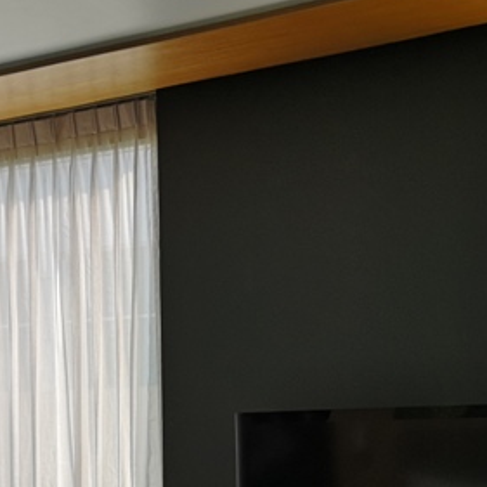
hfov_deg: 25.3
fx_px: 1082
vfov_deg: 25.1
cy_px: 355
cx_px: 284
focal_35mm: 68
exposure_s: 1/499
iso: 50
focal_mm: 3.95
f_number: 1.8
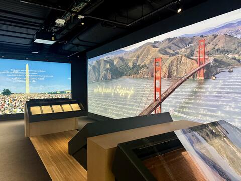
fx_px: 167
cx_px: 120
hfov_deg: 71.6
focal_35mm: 24
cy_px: 90
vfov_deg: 56.8
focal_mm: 6.76
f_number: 1.78
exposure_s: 1/60
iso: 800
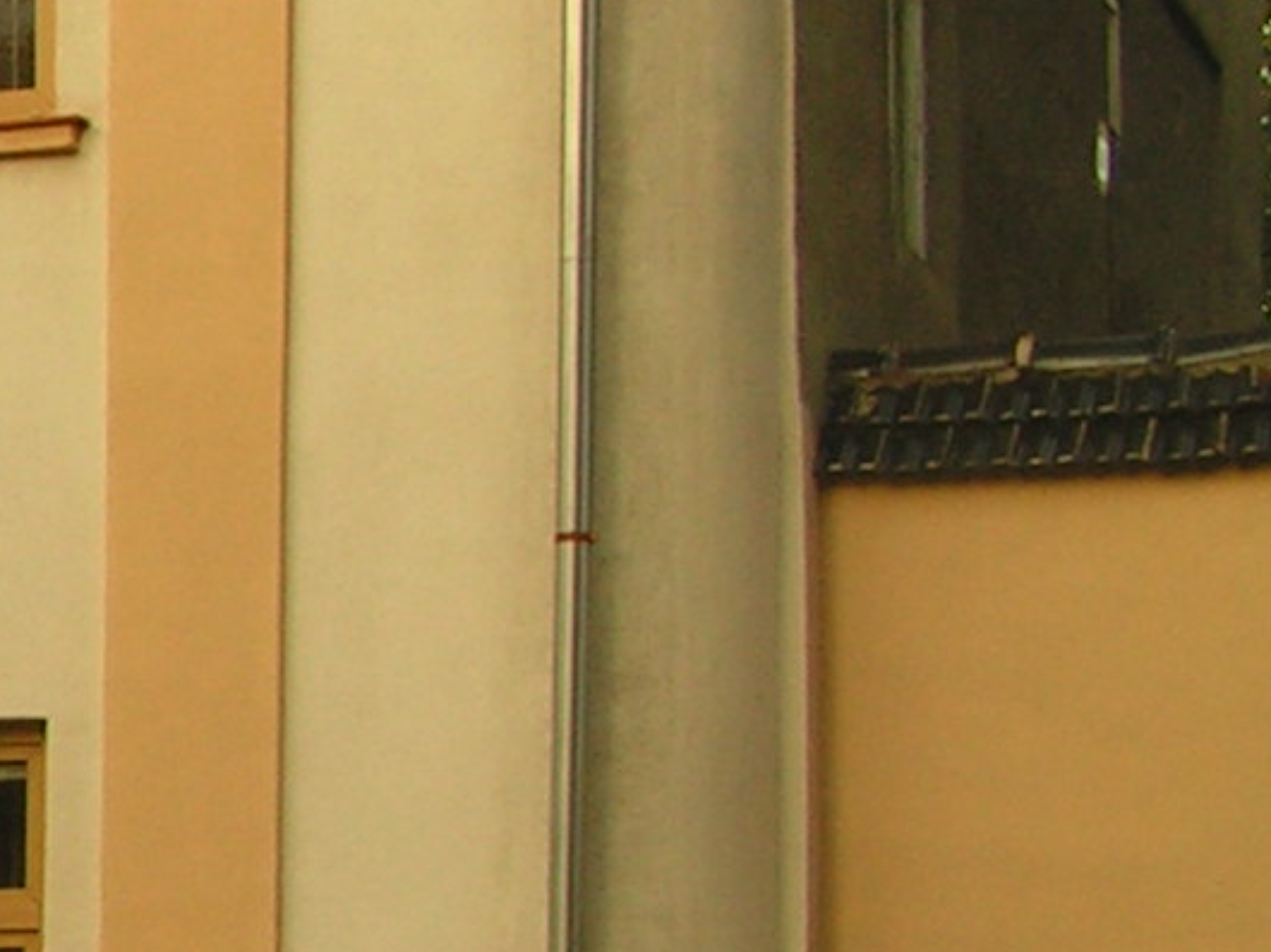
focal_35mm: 163
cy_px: 283
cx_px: -1412
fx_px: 5982
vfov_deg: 9.1
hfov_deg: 10.9
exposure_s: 1/100
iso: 50
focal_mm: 6.3
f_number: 4.5
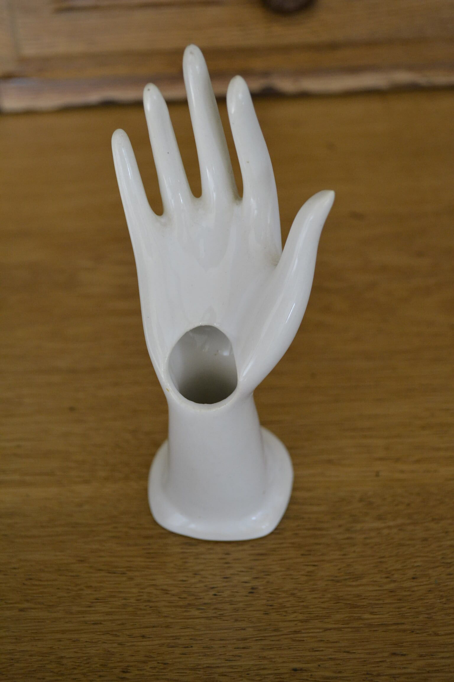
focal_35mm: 51
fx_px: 965
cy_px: 341
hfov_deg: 26.5
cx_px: 227
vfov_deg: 38.9
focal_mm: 34
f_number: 5
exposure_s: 1/60
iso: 1400
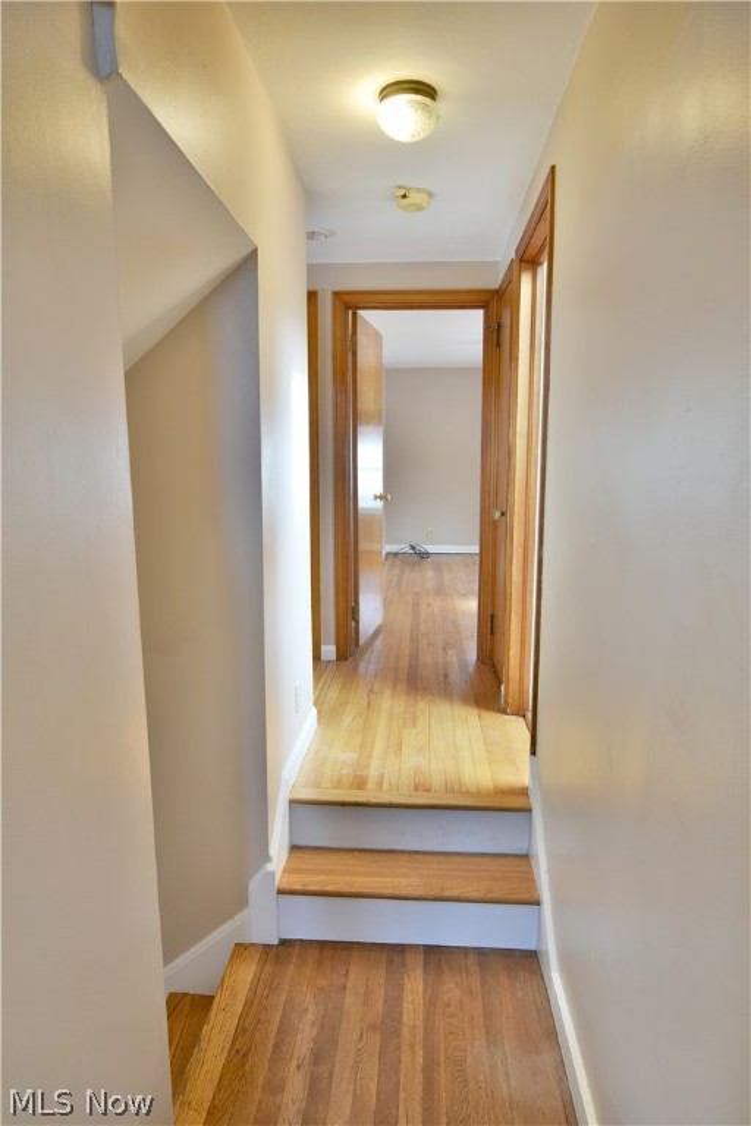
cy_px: 563
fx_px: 657
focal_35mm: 21
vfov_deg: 81.2
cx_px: 376
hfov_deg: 59.5
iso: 200
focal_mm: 14
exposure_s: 1/13
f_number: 5.6
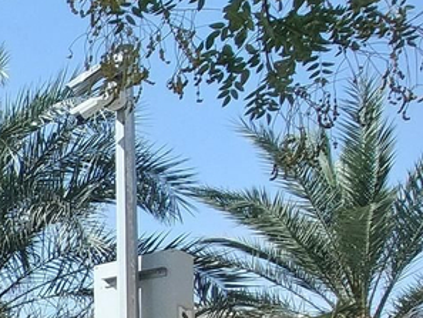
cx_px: -386
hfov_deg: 19.1
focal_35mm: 70
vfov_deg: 18.8
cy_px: 461
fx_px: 856
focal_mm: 1.74
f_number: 2.2
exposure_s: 1/1063
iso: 50
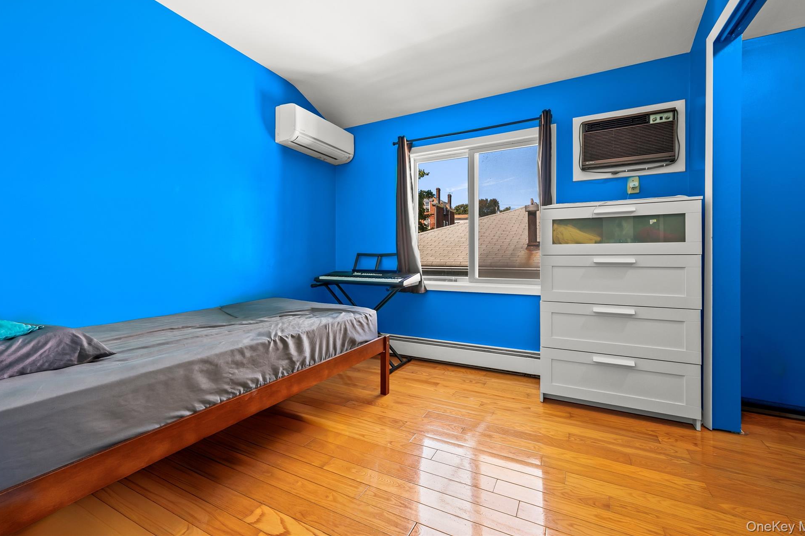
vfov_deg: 77.2
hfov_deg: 100.4
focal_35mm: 15
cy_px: 249
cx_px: 401
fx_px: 335
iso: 800
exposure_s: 1/5
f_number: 8
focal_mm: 14
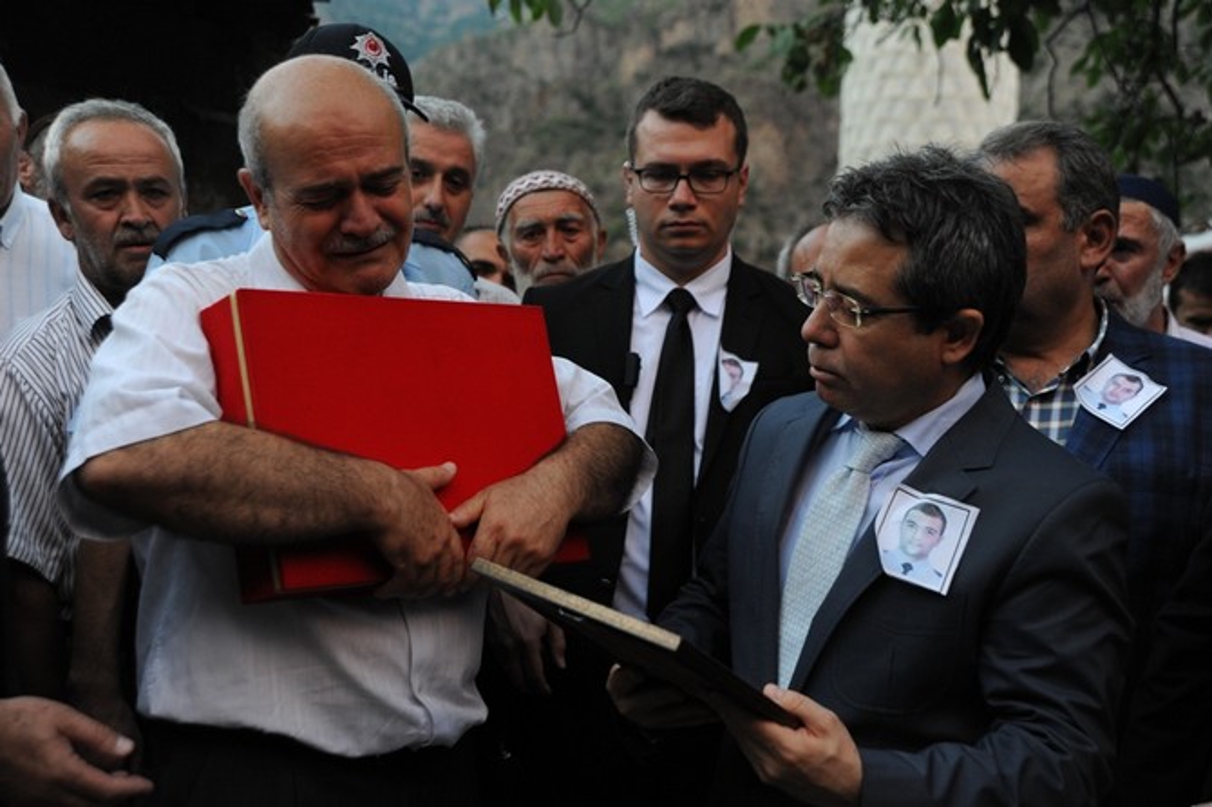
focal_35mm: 48
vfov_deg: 28.0
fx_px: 1615
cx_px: 606
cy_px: 404
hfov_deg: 41.1
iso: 1600
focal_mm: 48
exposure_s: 1/100
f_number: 4.5
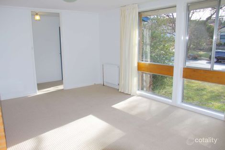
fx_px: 169
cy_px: 75
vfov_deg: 47.9
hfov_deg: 67.4
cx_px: 112
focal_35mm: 27
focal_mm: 18
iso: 200
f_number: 5.6
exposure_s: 1/180
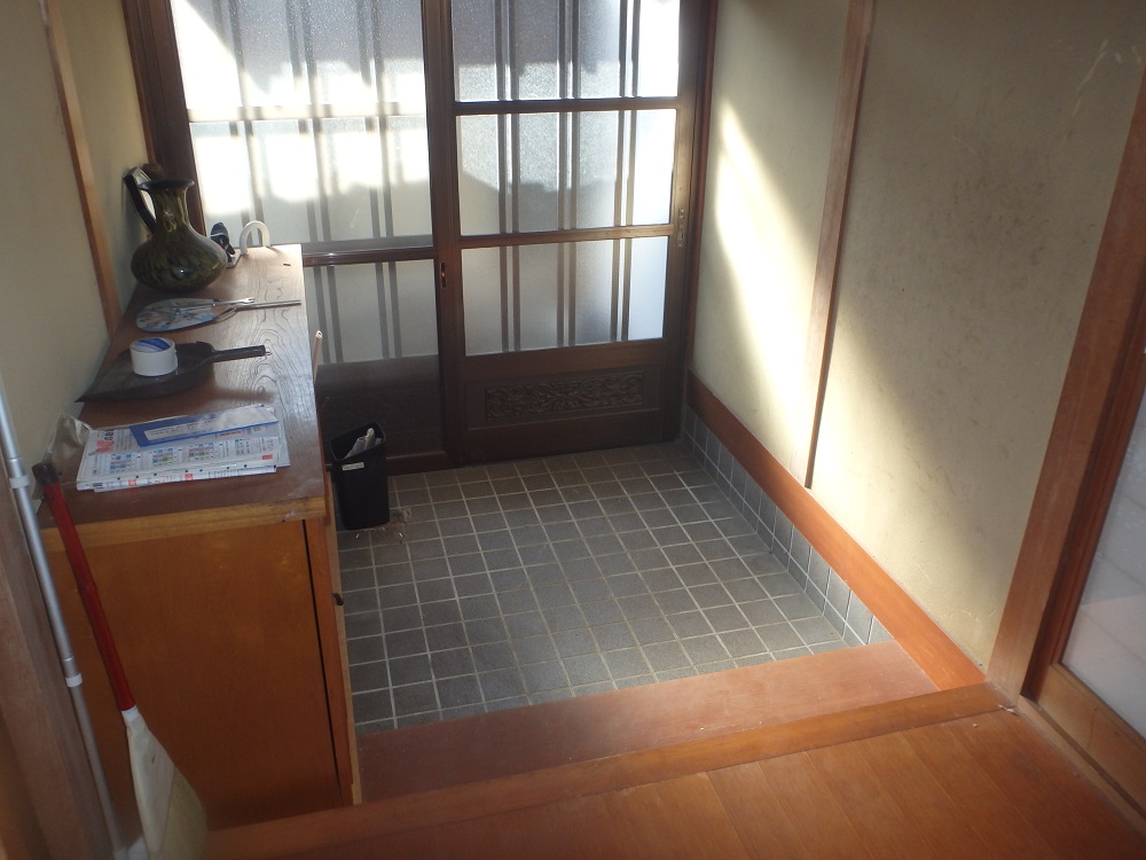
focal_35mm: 28
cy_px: 430
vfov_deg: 49.7
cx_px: 573
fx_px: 927
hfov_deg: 63.4
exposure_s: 1/60
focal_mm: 5
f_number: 3.9
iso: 160
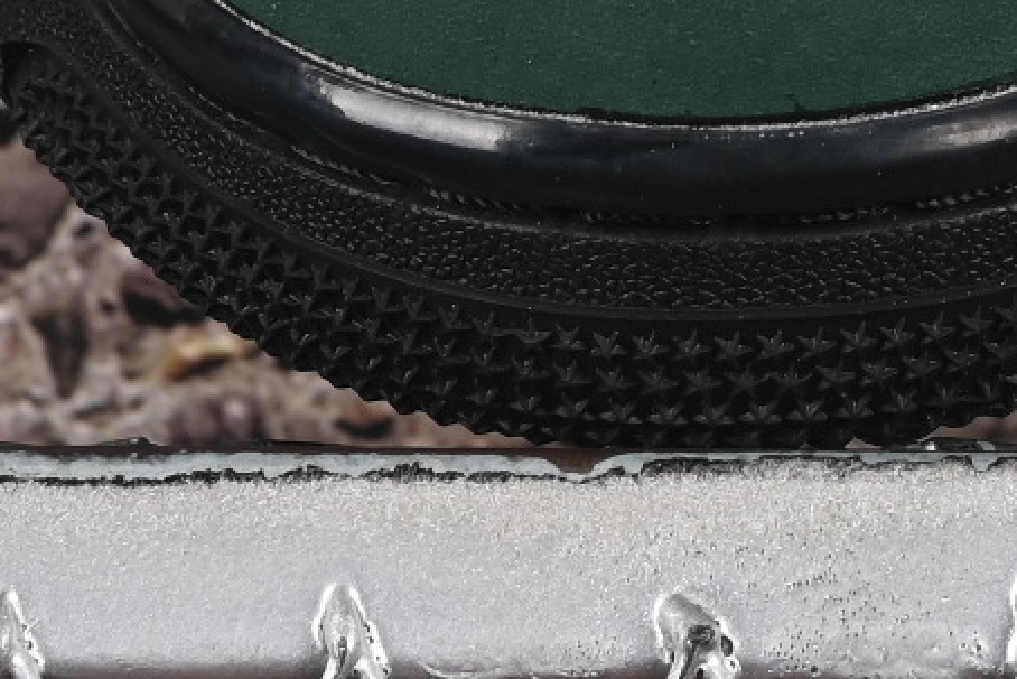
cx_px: 1344
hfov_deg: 4.5
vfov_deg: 3.0
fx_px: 12998
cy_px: -840
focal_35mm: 460
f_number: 7.1
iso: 160
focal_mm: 50
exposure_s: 1/60
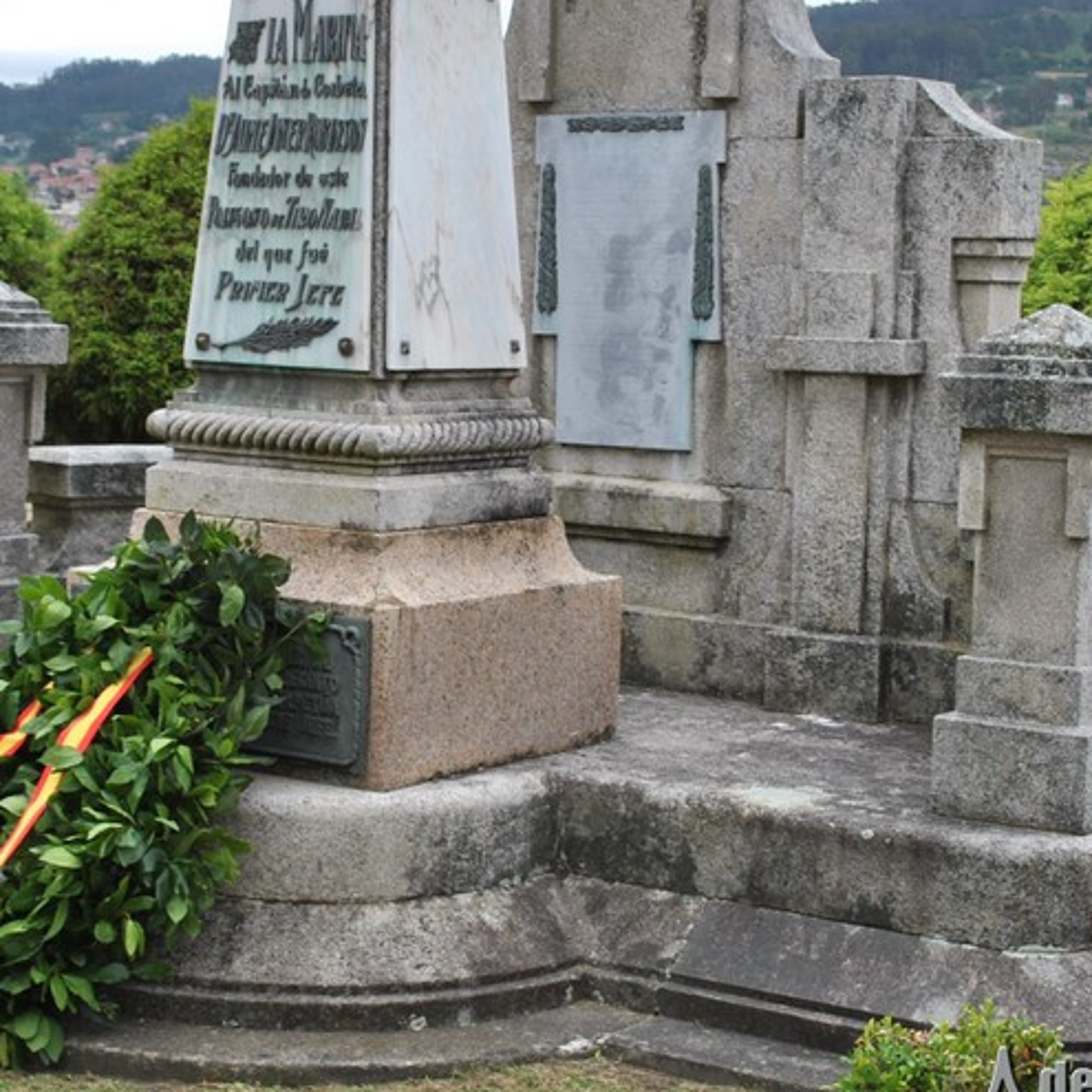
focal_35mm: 74
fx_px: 2641
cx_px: 388
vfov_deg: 23.4
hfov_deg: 23.3
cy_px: 496
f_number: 10
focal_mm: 32
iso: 100
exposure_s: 1/125
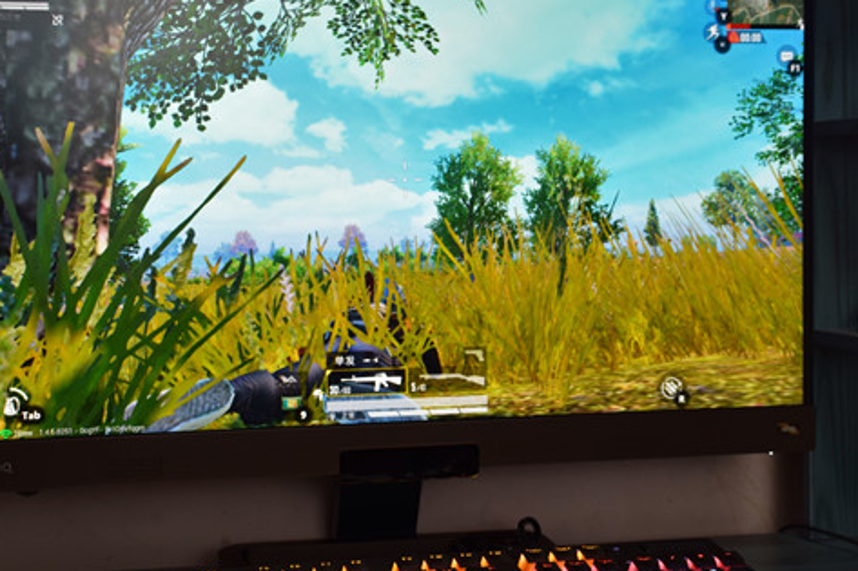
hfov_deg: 28.5
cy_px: 285
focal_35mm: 71
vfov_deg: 19.2
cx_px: 408
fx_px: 1691
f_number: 6.3
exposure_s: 1/15
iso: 450
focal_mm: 32
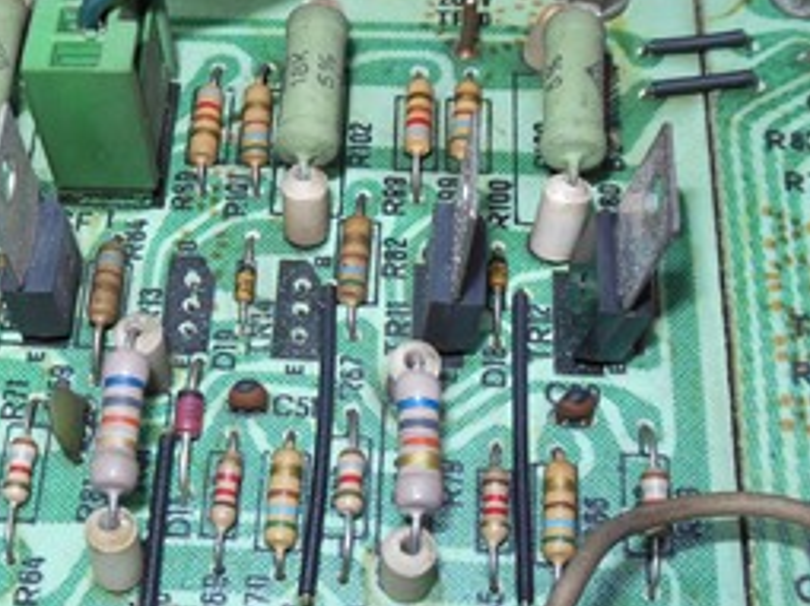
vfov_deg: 32.7
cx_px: 184
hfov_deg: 41.5
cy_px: 241
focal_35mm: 44
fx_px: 1029
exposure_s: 1/30
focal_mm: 4.5
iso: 125
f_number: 6.4
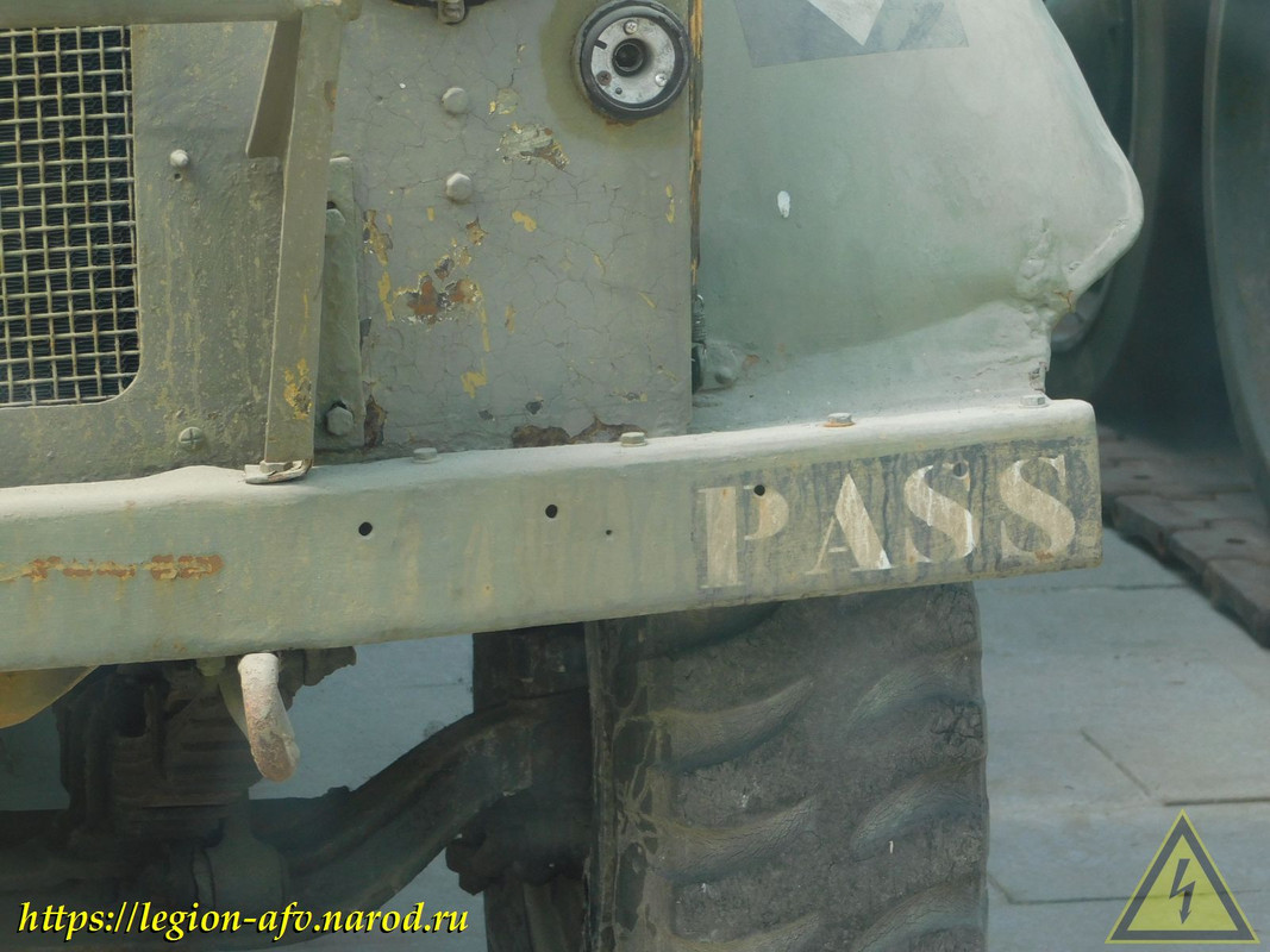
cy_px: 476
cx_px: 635
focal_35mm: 184
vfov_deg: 8.1
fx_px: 6750
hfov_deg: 10.7
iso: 125
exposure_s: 1/60
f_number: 5.4
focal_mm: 32.7
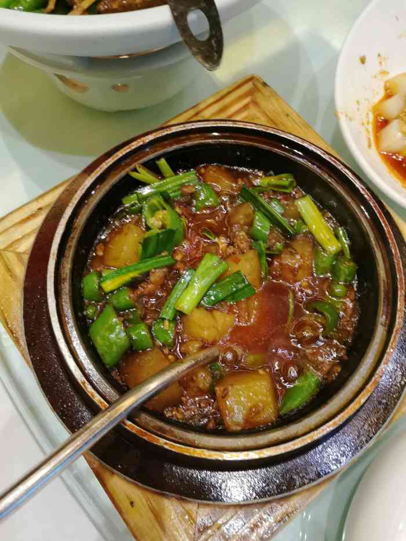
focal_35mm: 26
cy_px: 270
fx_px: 407
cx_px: 203
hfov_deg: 53.1
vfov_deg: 67.3
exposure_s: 1/50
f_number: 1.8
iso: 200
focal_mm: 4.75
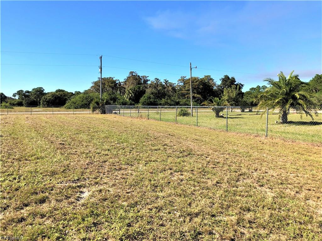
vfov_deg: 49.7
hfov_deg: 63.4
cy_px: 120
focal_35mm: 28
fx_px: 260
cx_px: 161
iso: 20
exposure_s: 1/1799
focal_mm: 3.99
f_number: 1.8
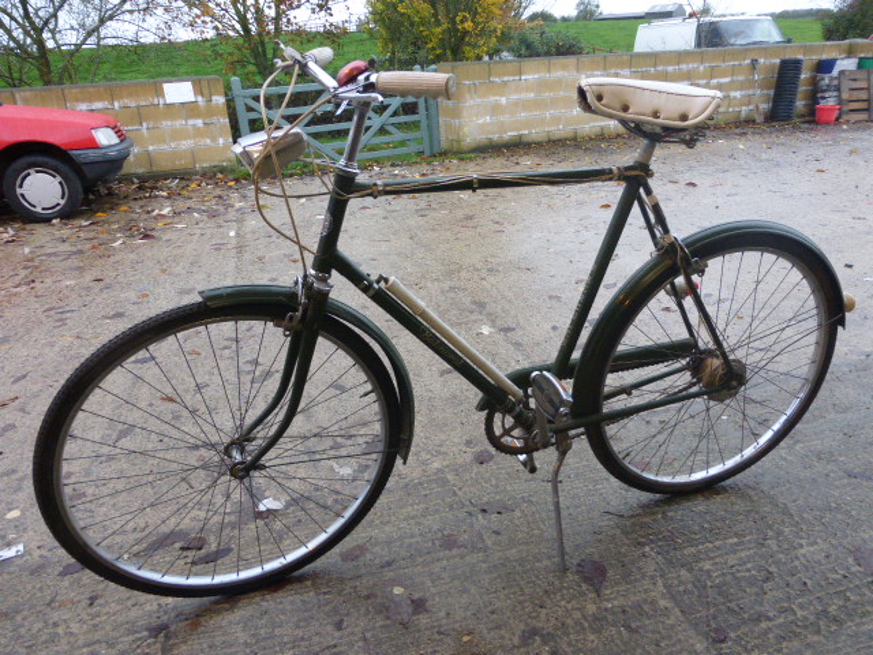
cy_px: 328
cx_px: 436
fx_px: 630
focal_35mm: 25
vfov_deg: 54.9
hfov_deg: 69.4
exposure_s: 1/60
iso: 400
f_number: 3.3
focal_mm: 4.3
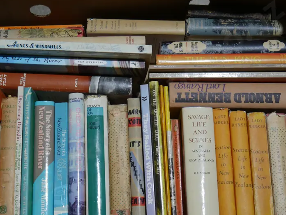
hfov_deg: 36.0
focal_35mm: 53
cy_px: 133
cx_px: 111
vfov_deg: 27.4
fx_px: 438
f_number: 4
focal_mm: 18
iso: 200
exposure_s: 1/100
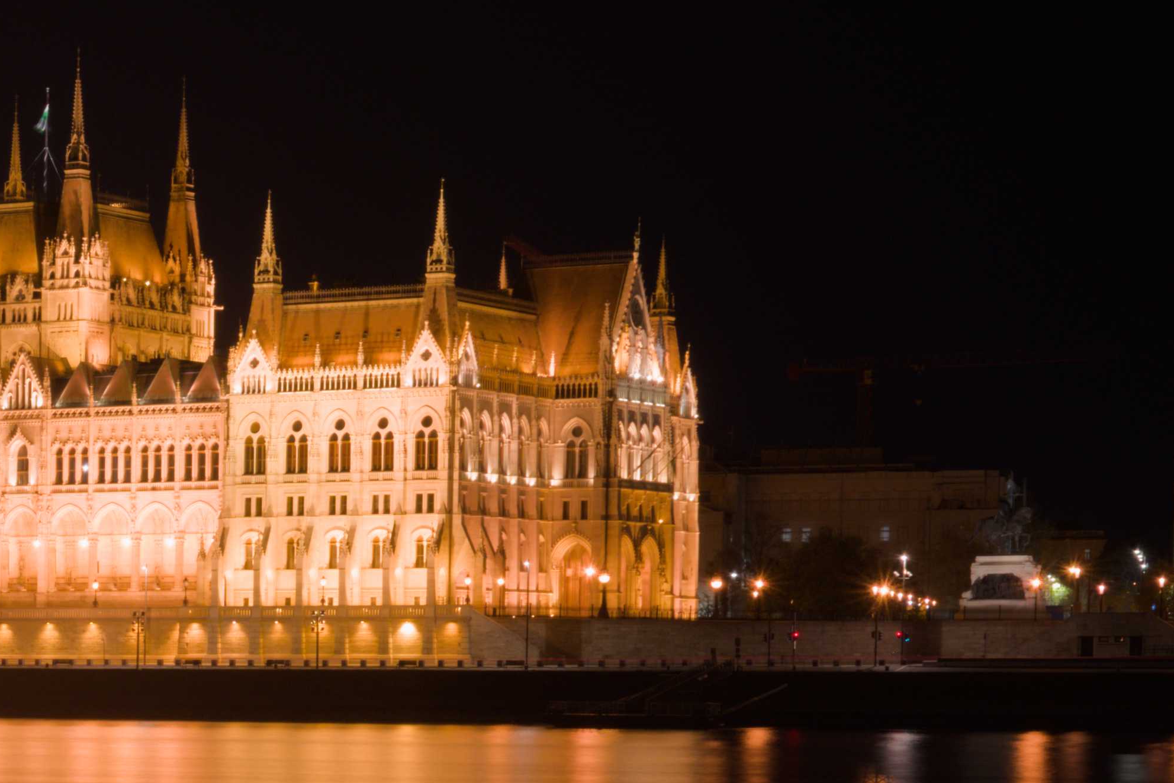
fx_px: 3946
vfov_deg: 11.2
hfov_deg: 16.1
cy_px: 871
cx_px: -343
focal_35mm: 121
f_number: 11
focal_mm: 26
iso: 100
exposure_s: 25
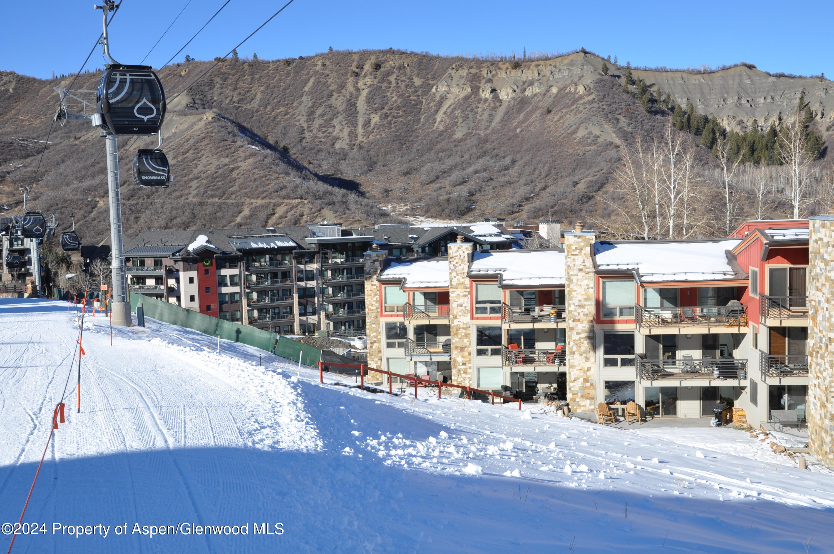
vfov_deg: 34.1
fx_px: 902
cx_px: 417
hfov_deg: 49.6
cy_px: 277
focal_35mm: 39
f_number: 9
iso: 200
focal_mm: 26
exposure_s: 1/320
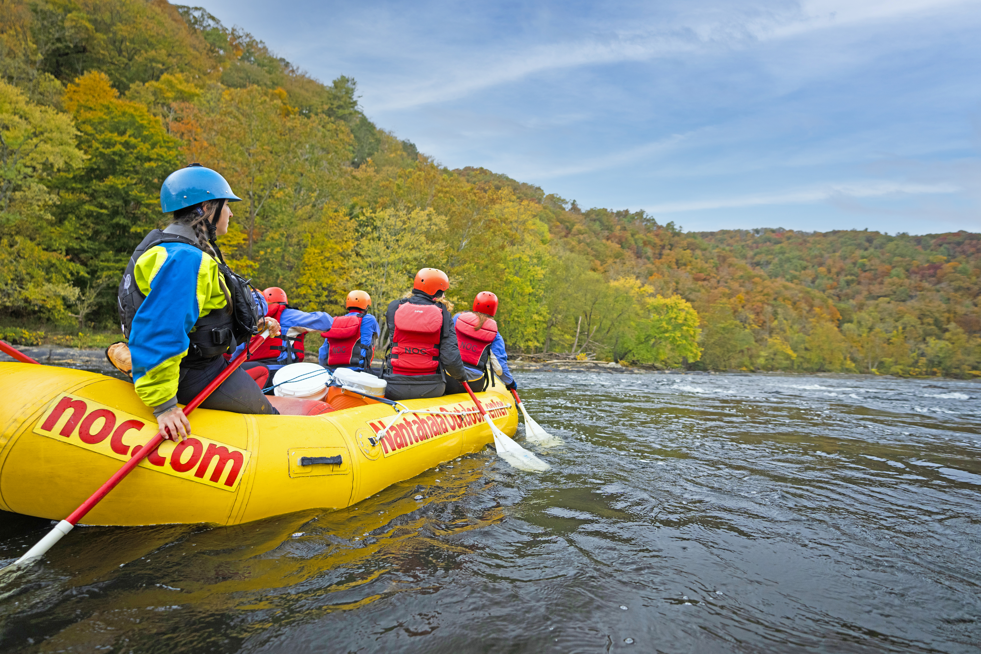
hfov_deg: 90.0
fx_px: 490
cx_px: 490
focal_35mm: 18
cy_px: 327
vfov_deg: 67.4
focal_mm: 18
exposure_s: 1/1000
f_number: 2.8
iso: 640
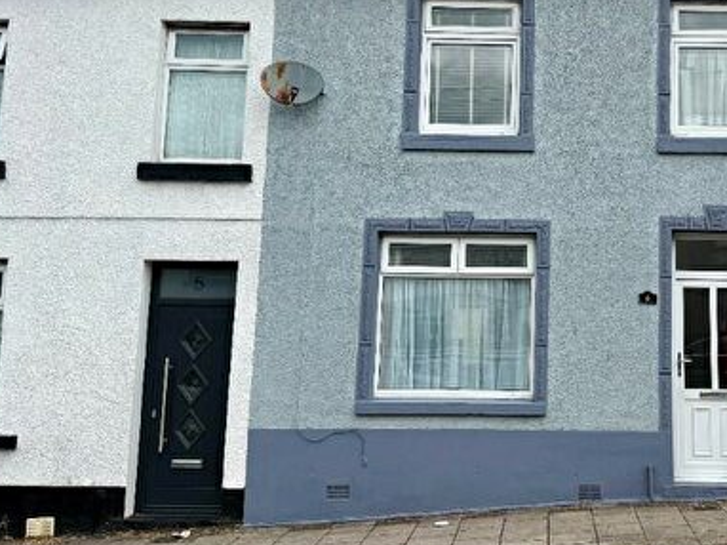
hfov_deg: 41.2
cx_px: 577
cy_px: 184
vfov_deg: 32.6
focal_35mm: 44
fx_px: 924
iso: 100
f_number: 1.78
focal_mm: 6.76
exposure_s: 1/2000
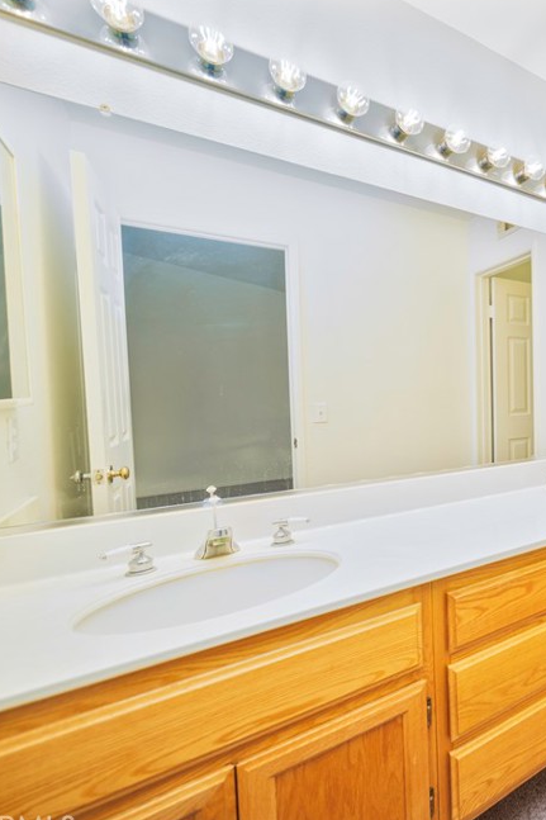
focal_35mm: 19
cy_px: 413
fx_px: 432
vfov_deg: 86.9
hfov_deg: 48.7
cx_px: 581
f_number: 4
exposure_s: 1/20
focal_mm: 12
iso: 400
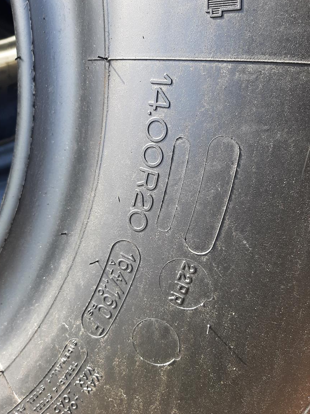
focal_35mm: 27
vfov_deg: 65.3
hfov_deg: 51.3
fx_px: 322
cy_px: 200
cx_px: 151
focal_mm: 3.93
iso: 40
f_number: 1.7
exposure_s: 1/216
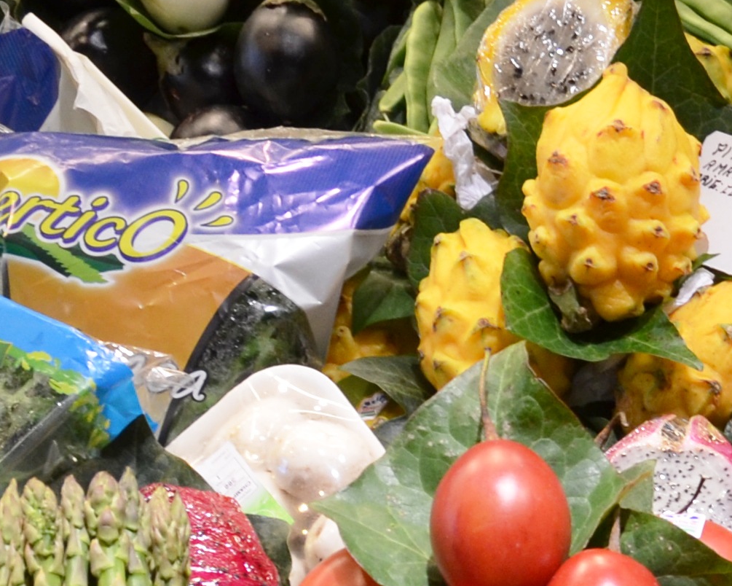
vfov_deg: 8.7
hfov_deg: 10.6
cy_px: 958
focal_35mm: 172
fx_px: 3733
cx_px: 1241
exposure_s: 1/100
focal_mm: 25
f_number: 5
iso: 400
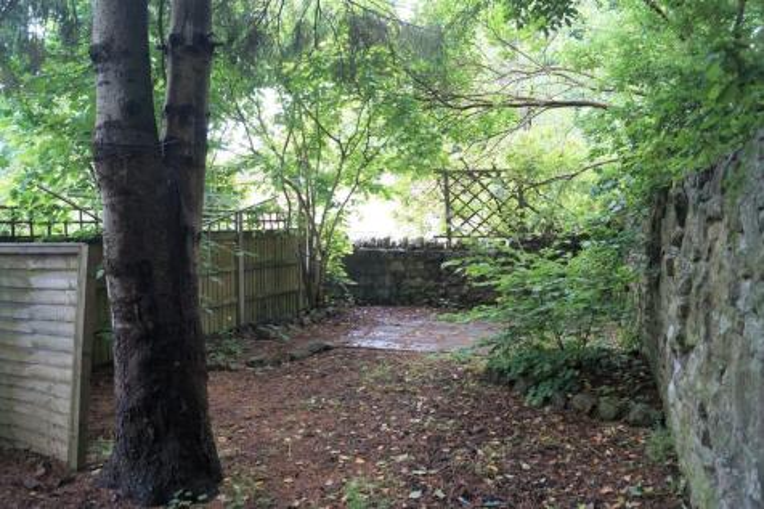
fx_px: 573
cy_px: 254
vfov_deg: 47.9
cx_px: 382
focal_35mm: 27
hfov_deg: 67.4
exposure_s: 1/60
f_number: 4
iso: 200
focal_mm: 18
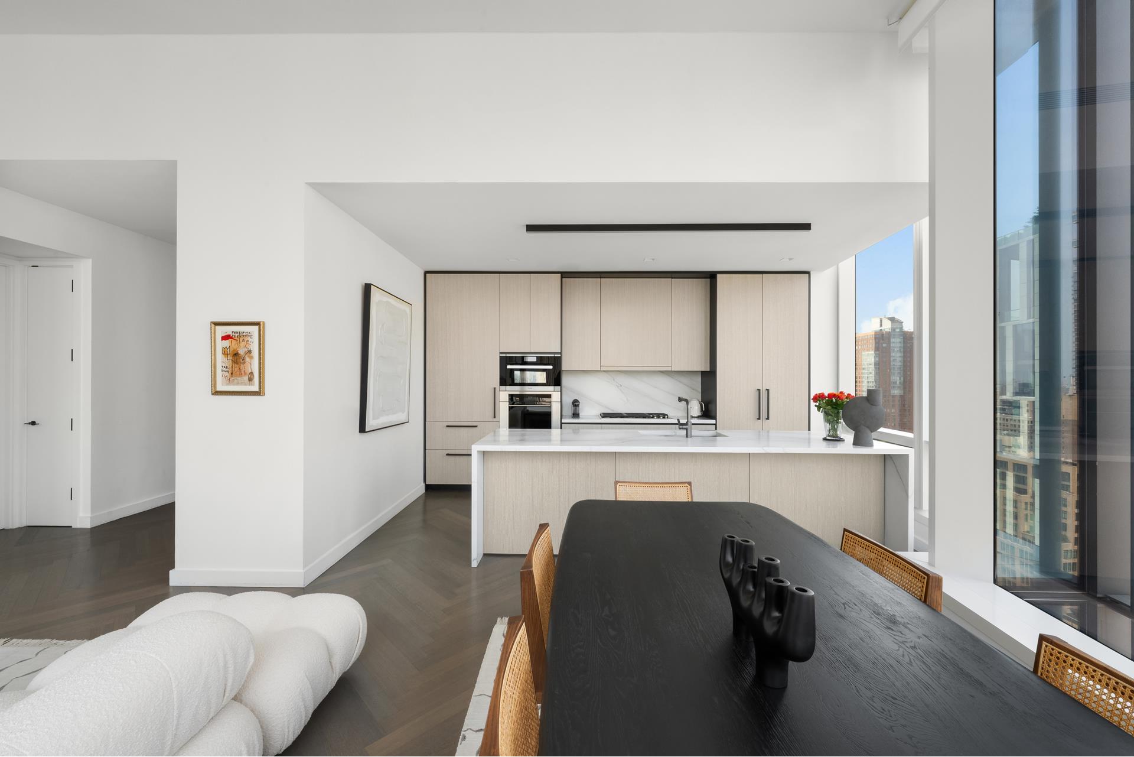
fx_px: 441
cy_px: 378
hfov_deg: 104.2
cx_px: 567
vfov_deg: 81.2
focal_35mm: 14
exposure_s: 1/50
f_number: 18
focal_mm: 14
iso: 640
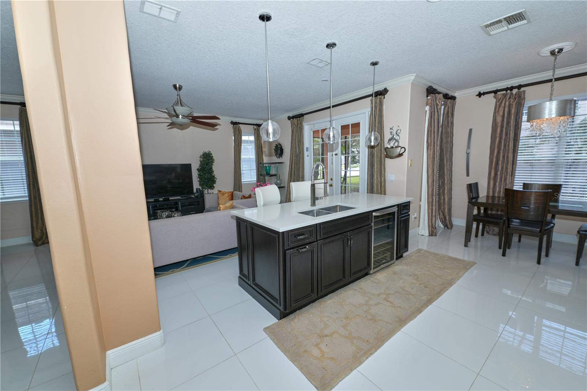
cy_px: 196
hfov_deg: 104.3
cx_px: 294
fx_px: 228
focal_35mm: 14
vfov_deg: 81.2
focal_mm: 14
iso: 400
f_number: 5.6
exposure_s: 1/200
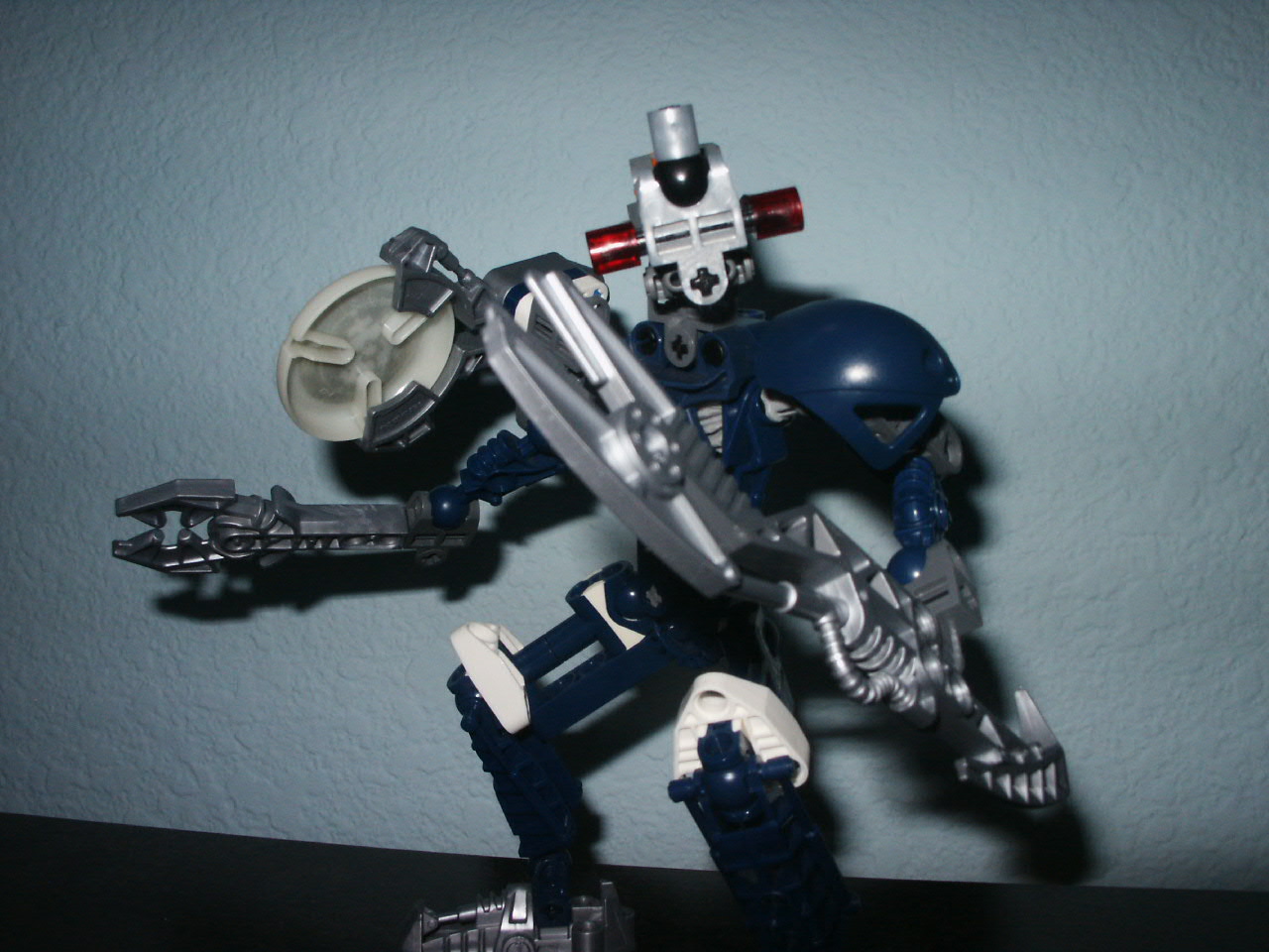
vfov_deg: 40.7
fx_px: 1283
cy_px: 476
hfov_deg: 52.6
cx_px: 634
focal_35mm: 35
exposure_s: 1/45
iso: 200
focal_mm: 7.18
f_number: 6.7
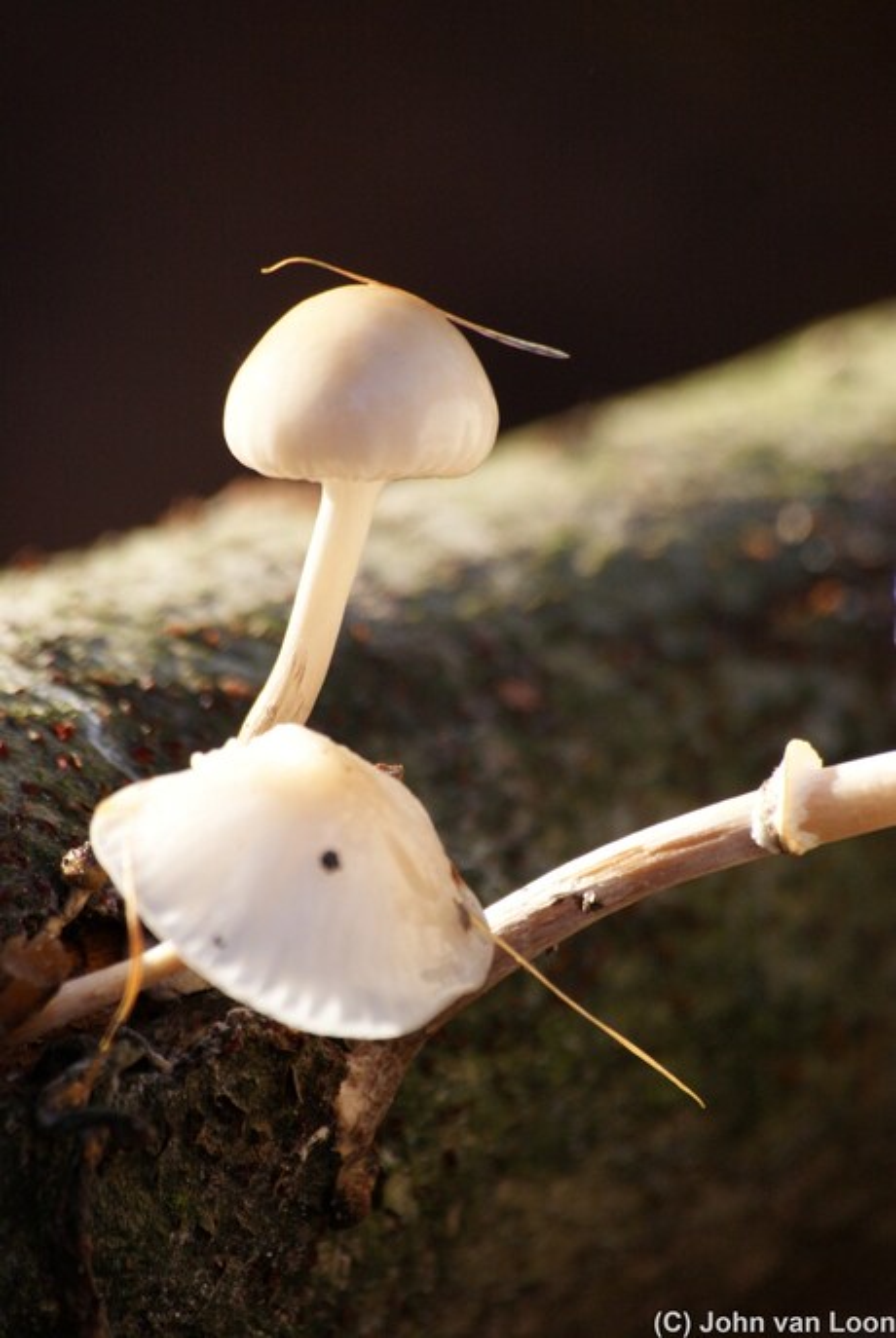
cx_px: 448
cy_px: 669
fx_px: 16748
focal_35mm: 450
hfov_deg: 3.1
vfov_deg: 4.6
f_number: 9
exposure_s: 1/160
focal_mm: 300
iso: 400
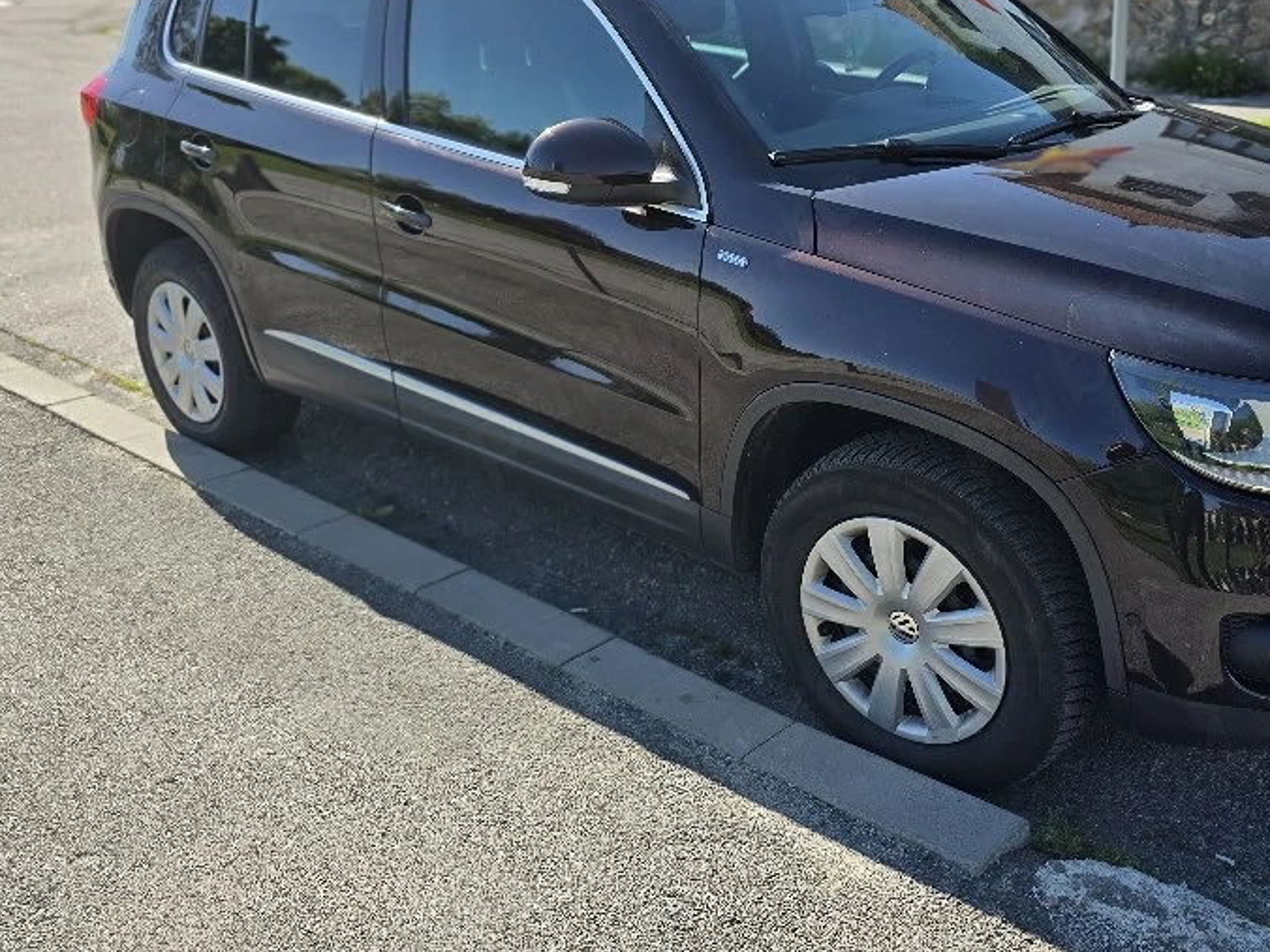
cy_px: 334
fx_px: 1247
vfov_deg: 41.4
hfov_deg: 53.4
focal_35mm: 34
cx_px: 789
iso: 80
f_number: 1.7
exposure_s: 1/5000
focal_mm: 6.3
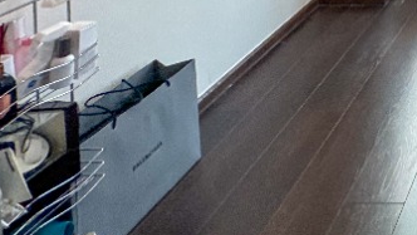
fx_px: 509
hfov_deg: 31.2
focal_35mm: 46
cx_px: 577
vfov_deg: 18.4
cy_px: -221
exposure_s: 1/100
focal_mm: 2.22
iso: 125
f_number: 2.2
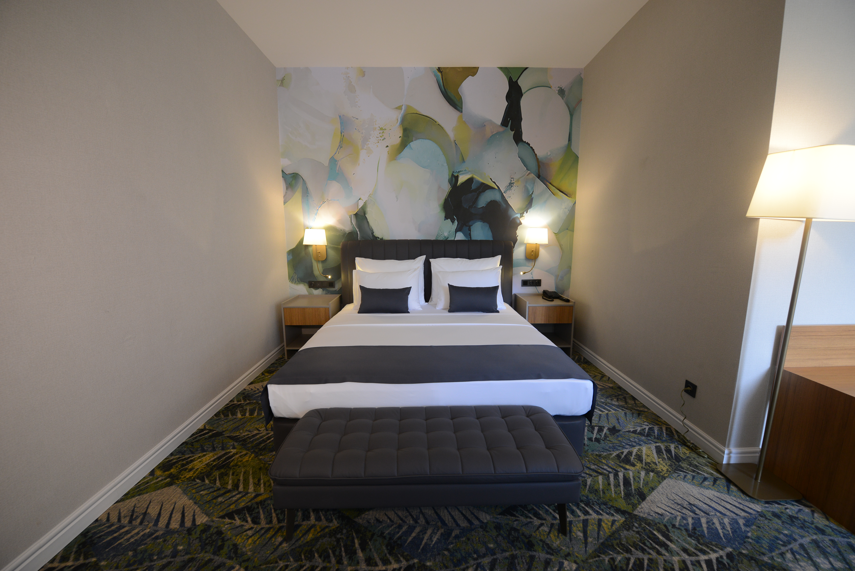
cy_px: 286
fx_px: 333
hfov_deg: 104.2
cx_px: 428
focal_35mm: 14
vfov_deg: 81.2
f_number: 4
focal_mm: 14
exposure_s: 1/50
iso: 800
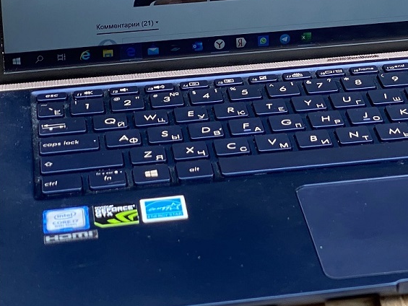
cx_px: 376
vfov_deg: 10.6
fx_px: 1627
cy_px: -67
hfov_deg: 14.1
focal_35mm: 138
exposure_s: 1/197
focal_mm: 6
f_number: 2
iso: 20
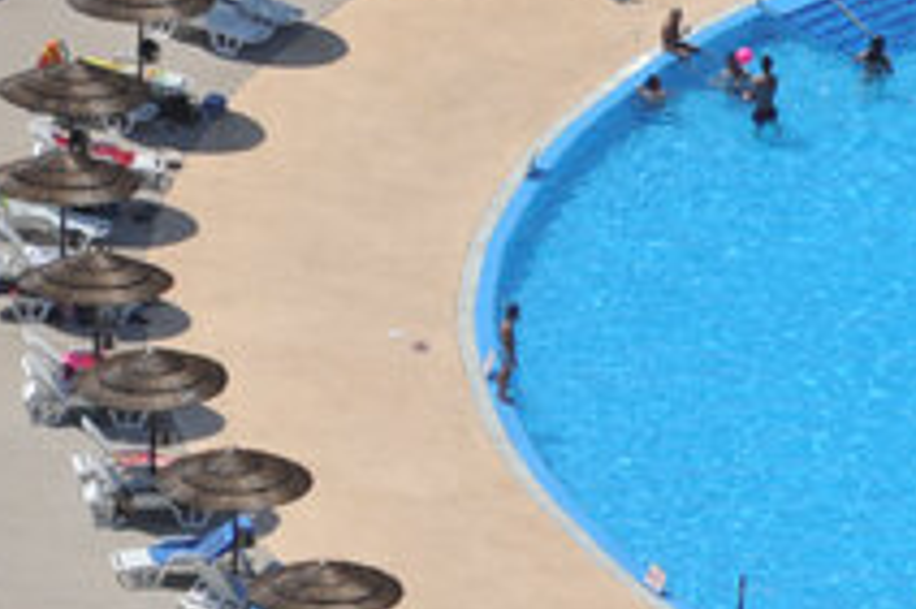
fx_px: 26009
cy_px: 691
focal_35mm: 1023
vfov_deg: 1.3
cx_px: 2312
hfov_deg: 2.0
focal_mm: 200
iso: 400
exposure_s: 1/1600
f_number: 9
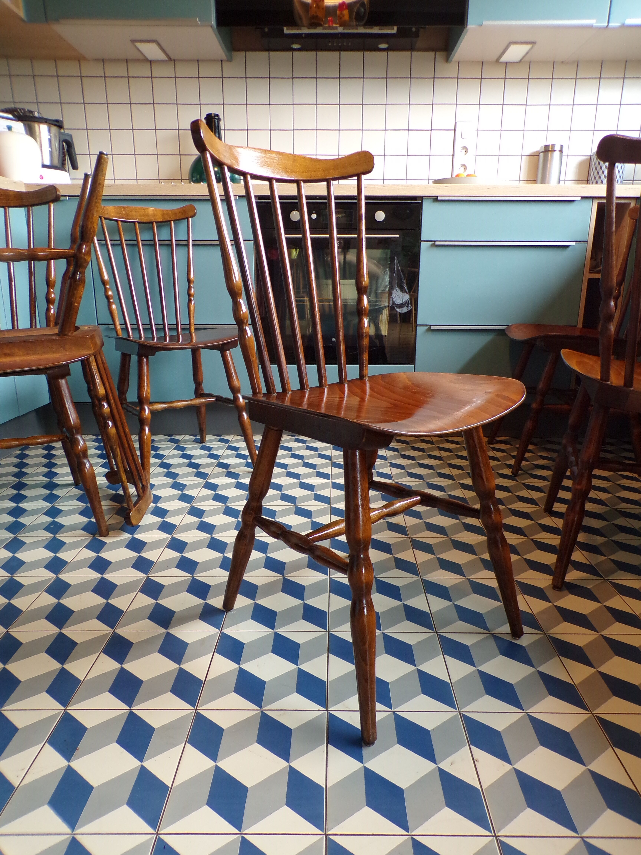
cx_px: 320
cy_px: 428
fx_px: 593
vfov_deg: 71.6
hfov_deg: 56.8
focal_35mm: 24
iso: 200
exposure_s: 1/17
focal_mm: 4.3
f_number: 3
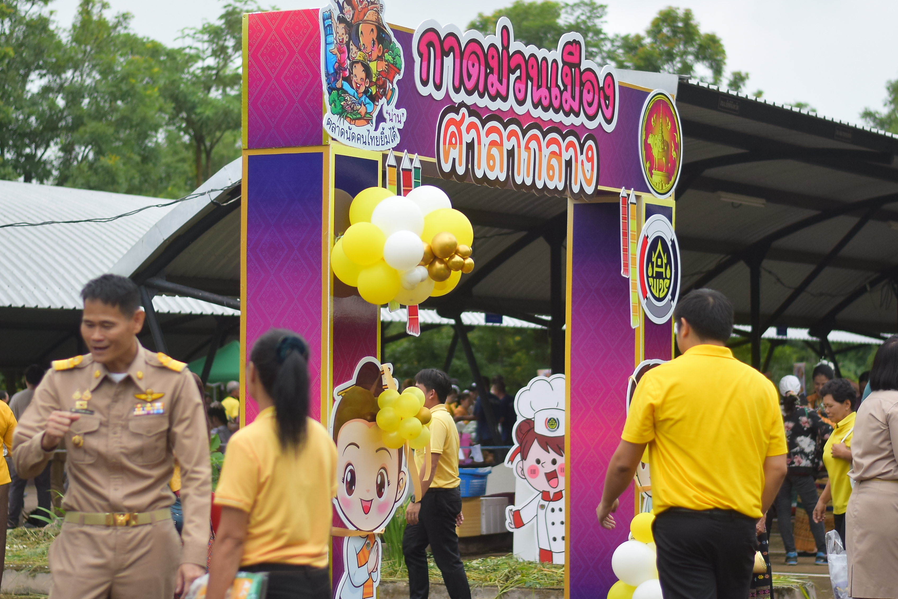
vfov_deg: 13.8
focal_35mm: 99
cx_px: 475
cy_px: 261
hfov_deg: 20.6
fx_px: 2470
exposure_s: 1/4000
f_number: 1.8
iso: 400
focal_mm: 50
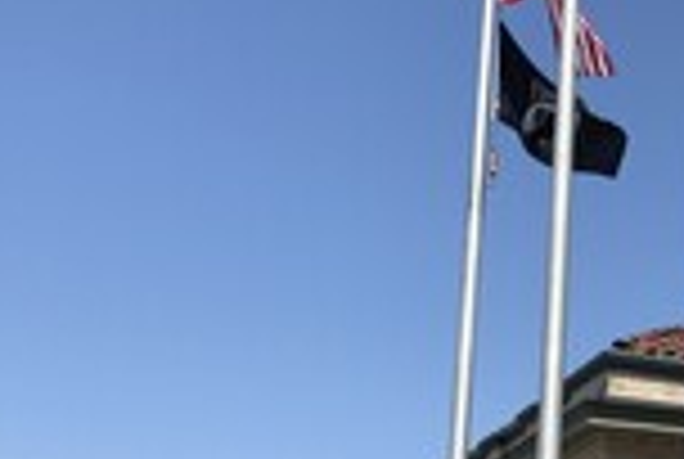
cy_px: 443
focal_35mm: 77
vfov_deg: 17.4
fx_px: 1466
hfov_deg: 25.1
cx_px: 666
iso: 20
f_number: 1.8
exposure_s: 1/1869
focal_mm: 3.99
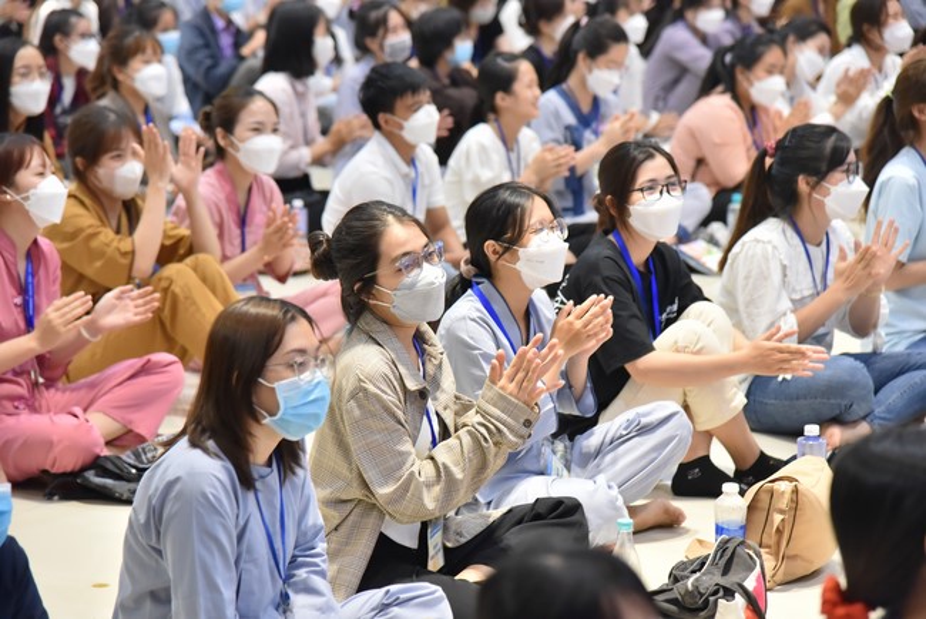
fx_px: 3088
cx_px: 463
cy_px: 310
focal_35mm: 120
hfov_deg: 17.1
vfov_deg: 11.4
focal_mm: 120
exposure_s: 1/160
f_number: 4.5
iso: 3200
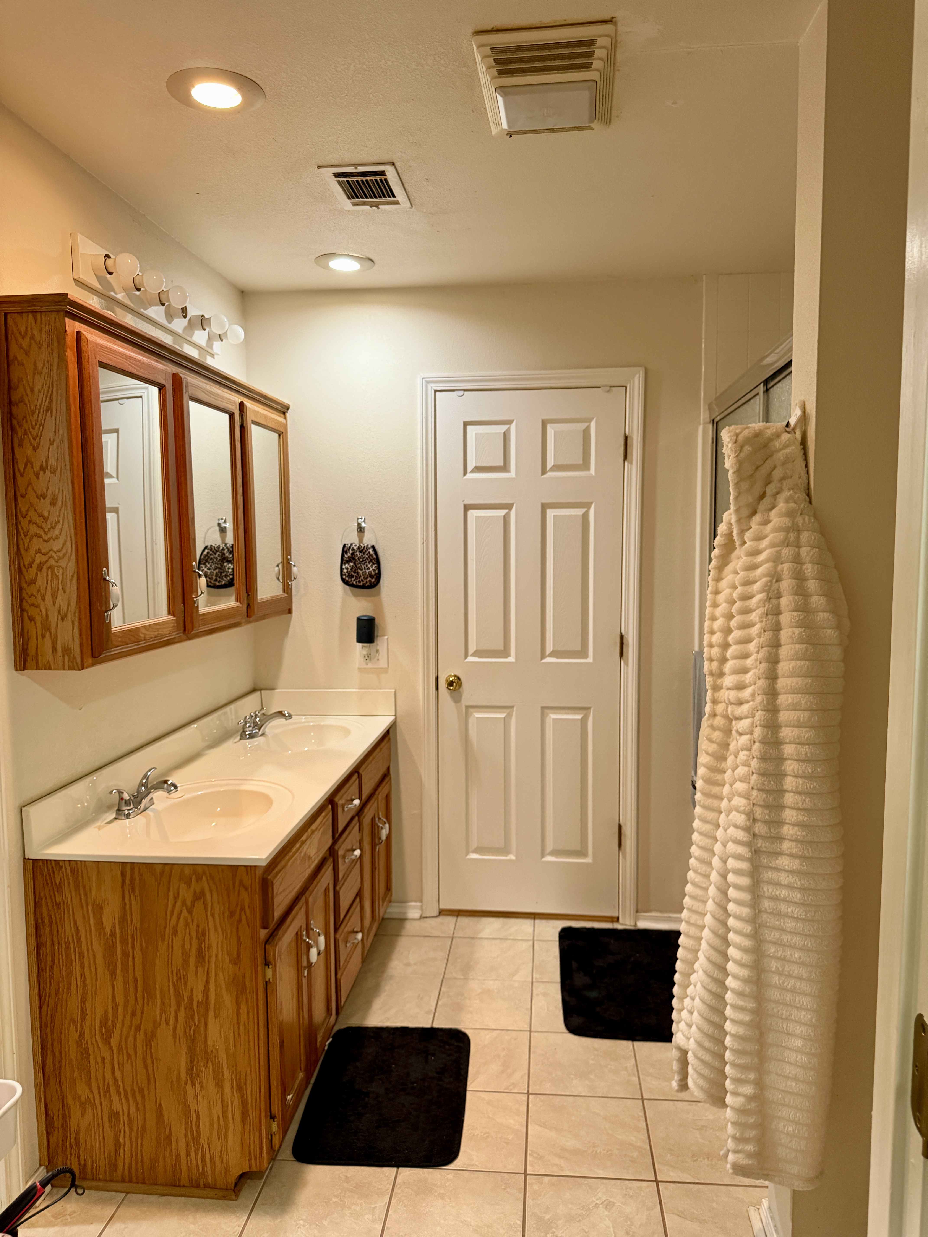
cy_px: 618
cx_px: 464
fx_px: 858
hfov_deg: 56.8
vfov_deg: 71.6
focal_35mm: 24
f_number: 1.78
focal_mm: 6.76
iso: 500
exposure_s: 1/60
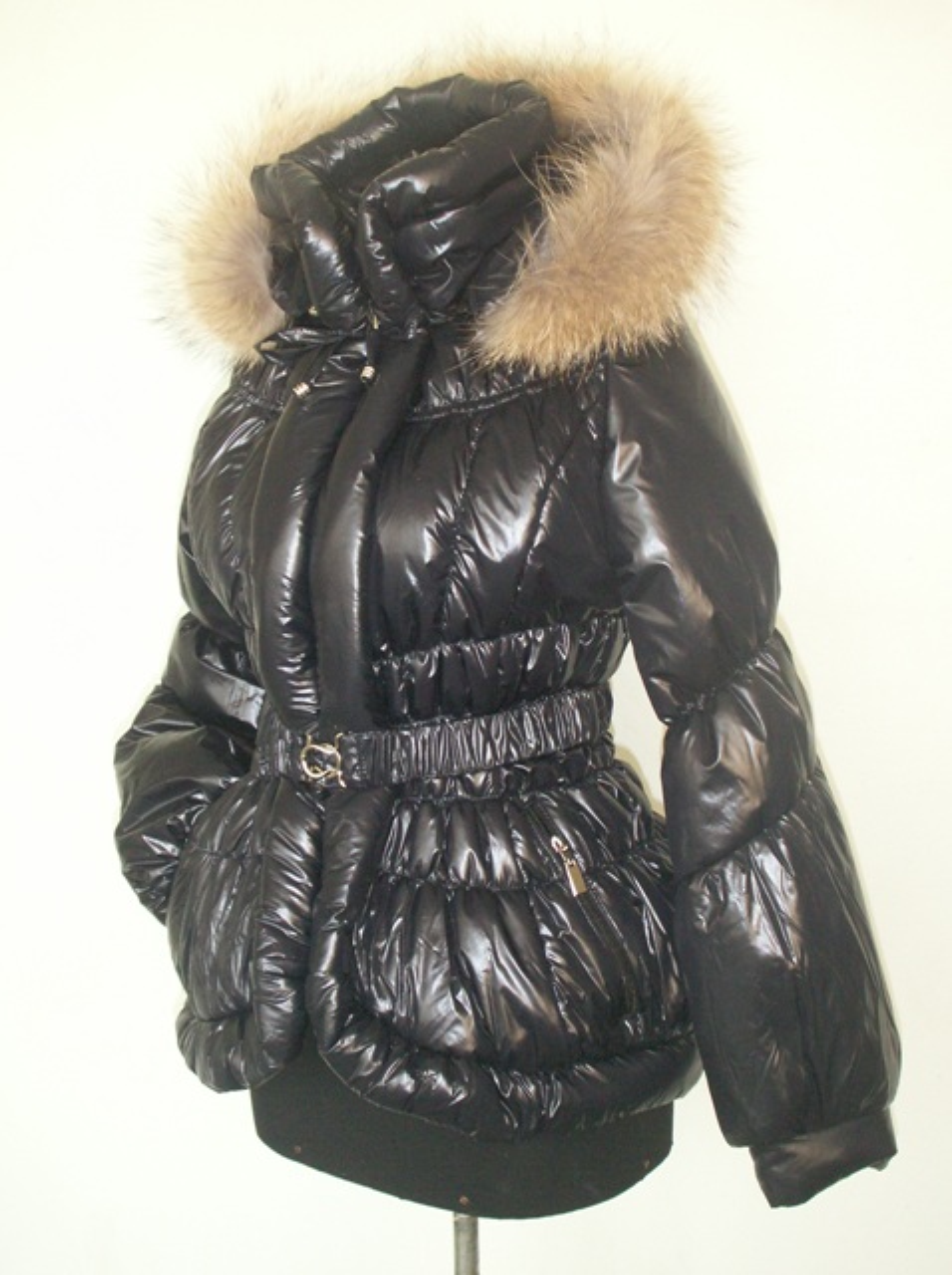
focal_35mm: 37
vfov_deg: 50.2
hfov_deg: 38.6
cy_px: 638
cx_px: 476
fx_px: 1360
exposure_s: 1/40
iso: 160
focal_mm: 7.7
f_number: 3.5
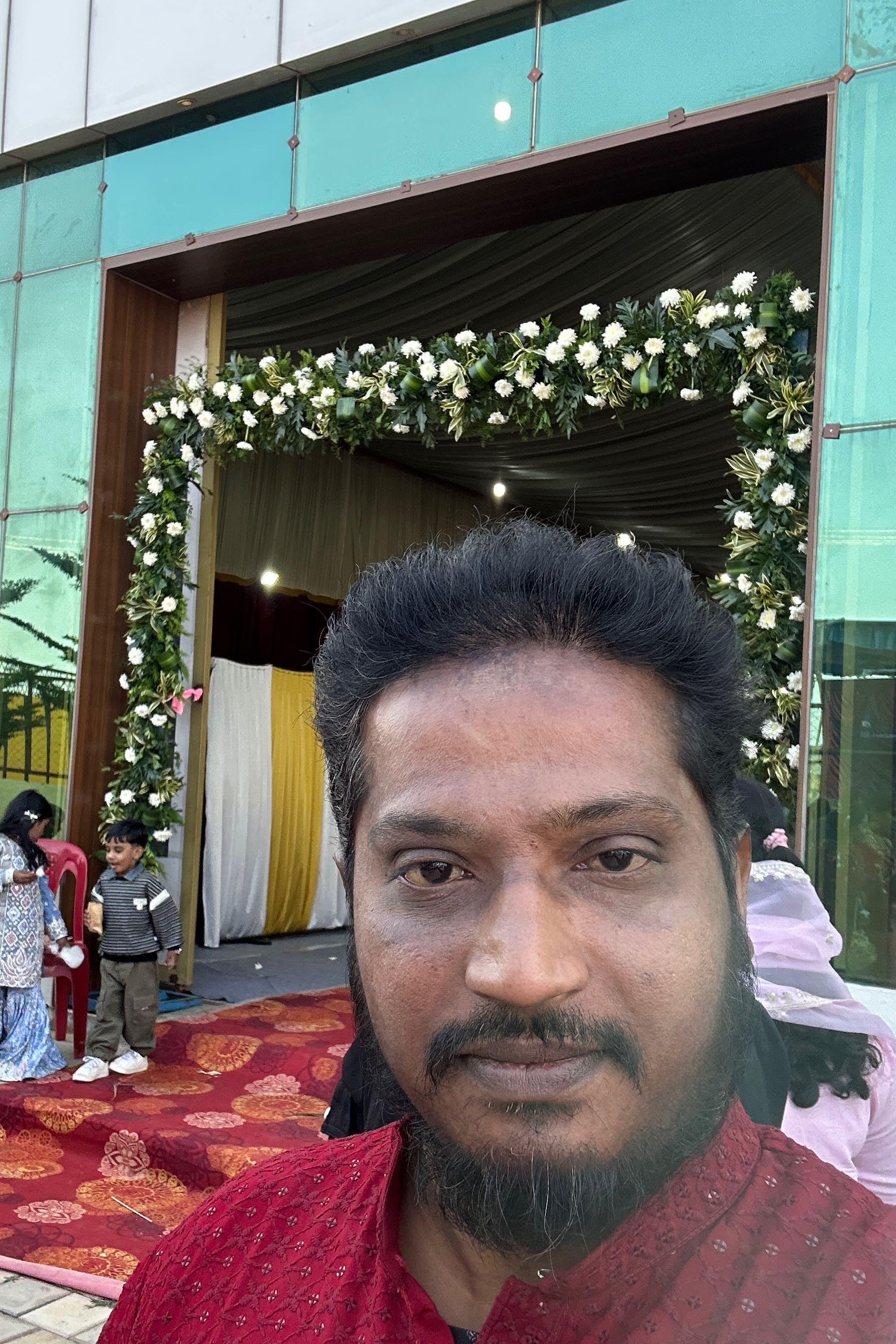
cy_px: 689
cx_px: 421
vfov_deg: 53.1
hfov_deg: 36.9
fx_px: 1344
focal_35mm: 36
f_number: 1.9
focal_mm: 2.69
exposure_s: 1/121
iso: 50
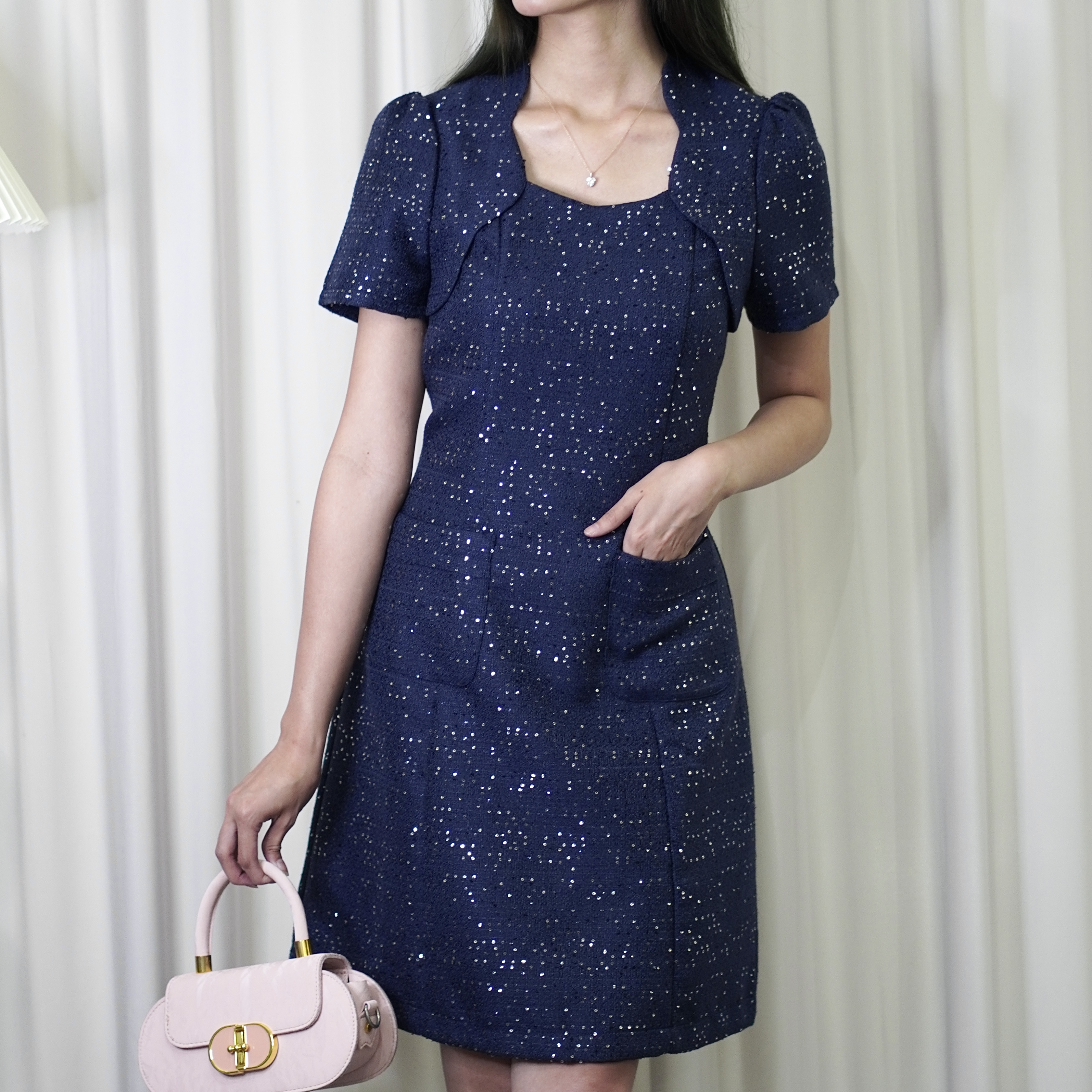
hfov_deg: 10.7
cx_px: 546
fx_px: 5805
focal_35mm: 163
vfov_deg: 10.7
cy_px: 374
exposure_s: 1/160
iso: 320
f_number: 1.8
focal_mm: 85
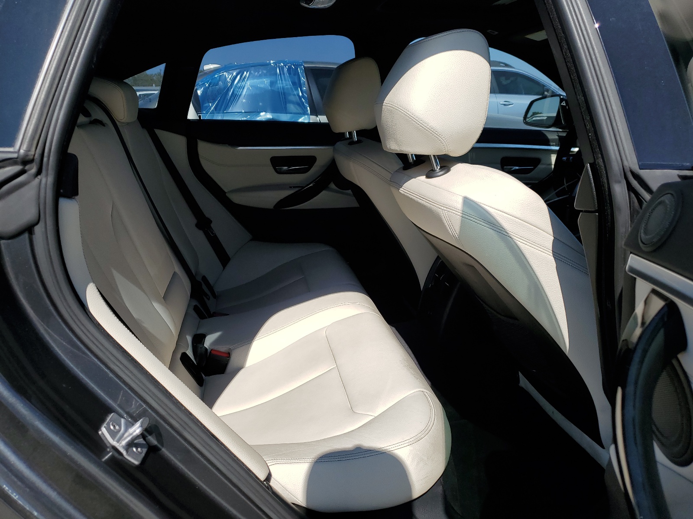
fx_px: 521
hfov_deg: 67.3
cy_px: 260
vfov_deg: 53.1
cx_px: 346
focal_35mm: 26
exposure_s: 1/3333
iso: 50
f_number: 1.5
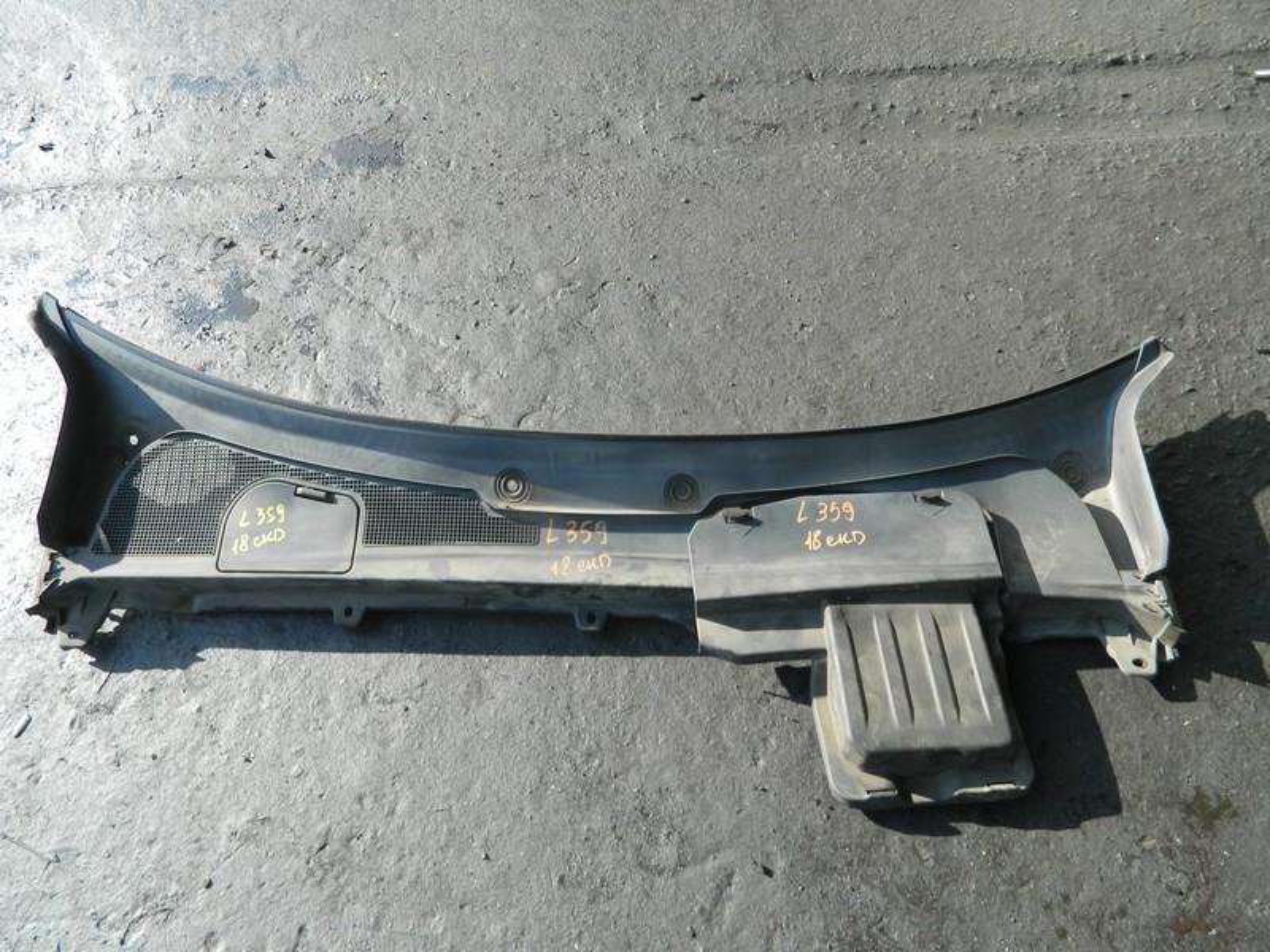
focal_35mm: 25
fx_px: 917
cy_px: 476
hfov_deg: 69.4
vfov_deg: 54.9
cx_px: 635
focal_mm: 4.5
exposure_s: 1/250
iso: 110
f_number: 3.1
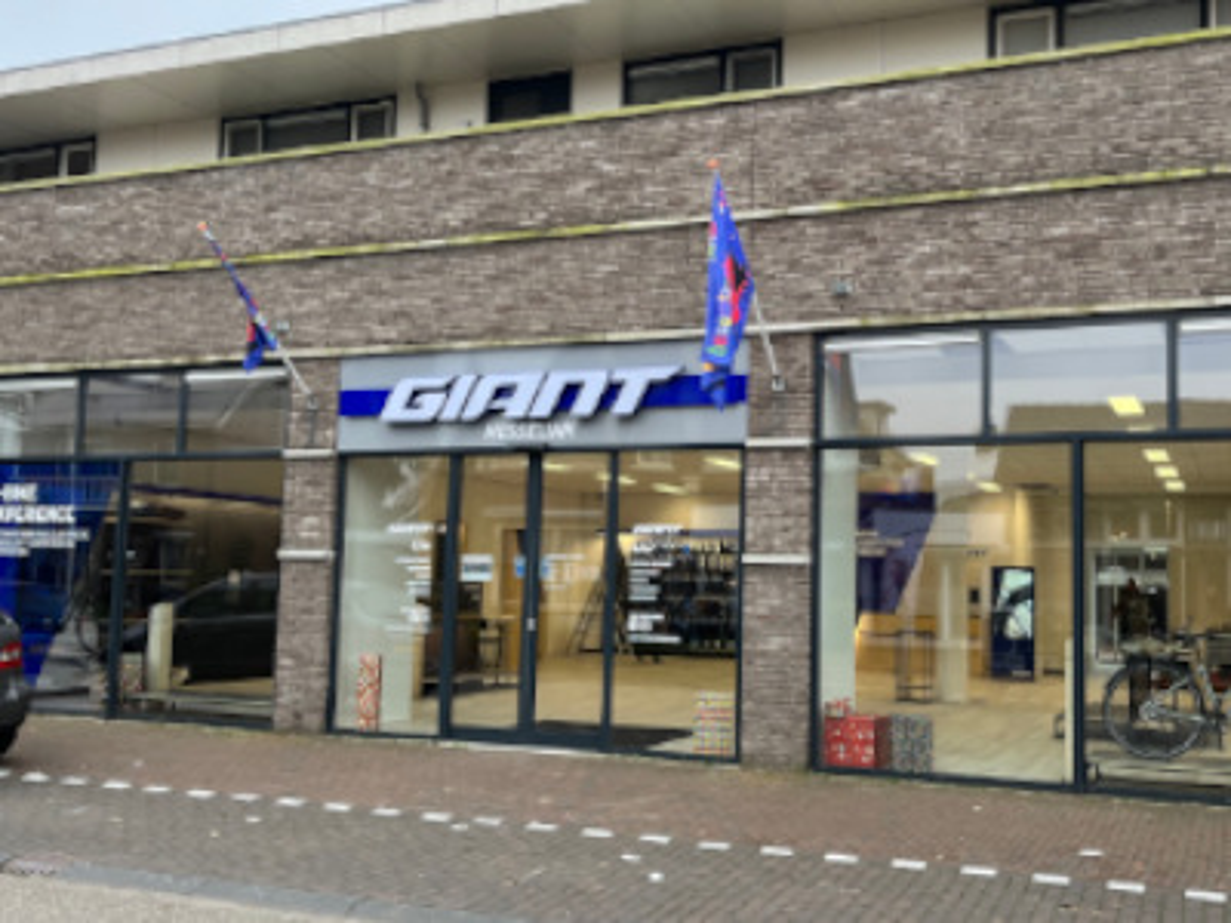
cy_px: 462
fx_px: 925
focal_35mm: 26
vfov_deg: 53.1
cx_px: 616
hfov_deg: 67.3
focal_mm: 5.1
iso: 100
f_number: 1.6
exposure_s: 1/122
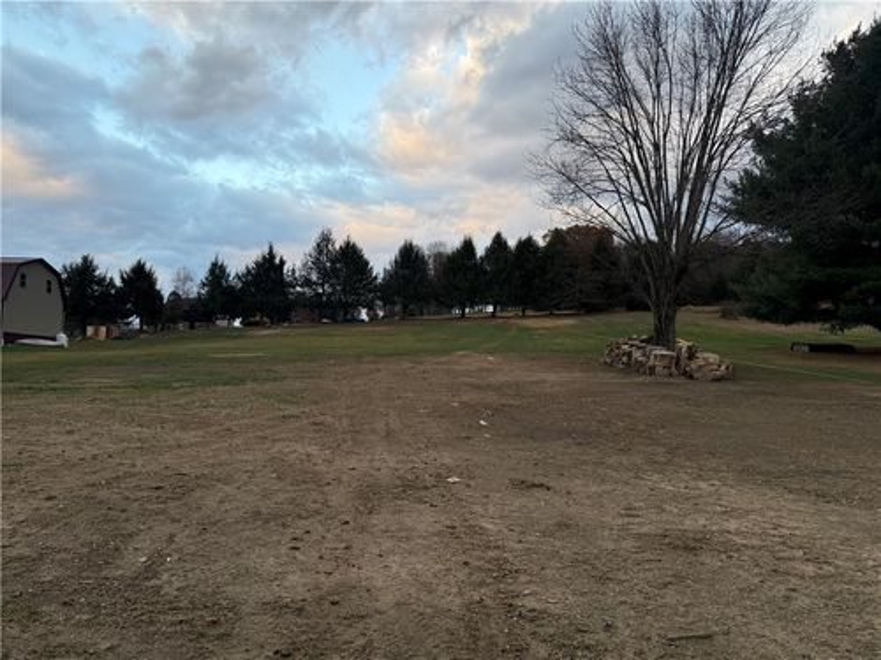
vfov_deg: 56.8
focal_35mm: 24
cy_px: 330
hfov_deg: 71.6
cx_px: 440
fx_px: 611
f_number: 1.78
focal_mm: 6.76
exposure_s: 1/213
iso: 125
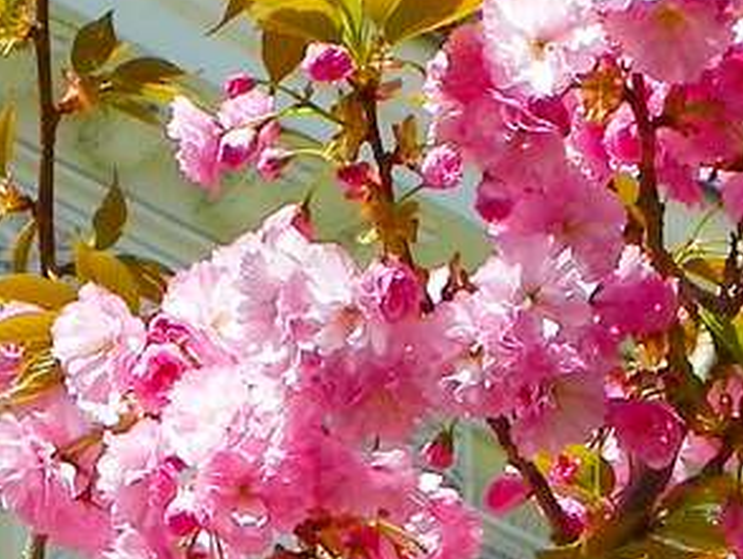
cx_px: 604
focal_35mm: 408
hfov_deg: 4.9
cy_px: 668
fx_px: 8764
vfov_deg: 3.6
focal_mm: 13.4
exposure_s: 1/200
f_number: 5.6
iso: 64
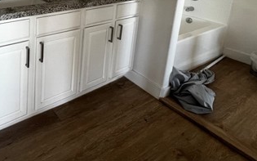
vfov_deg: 38.3
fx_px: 196
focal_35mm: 28
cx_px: 41
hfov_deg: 59.5
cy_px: -8
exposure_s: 1/99
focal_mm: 1.57
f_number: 1.8
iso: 160
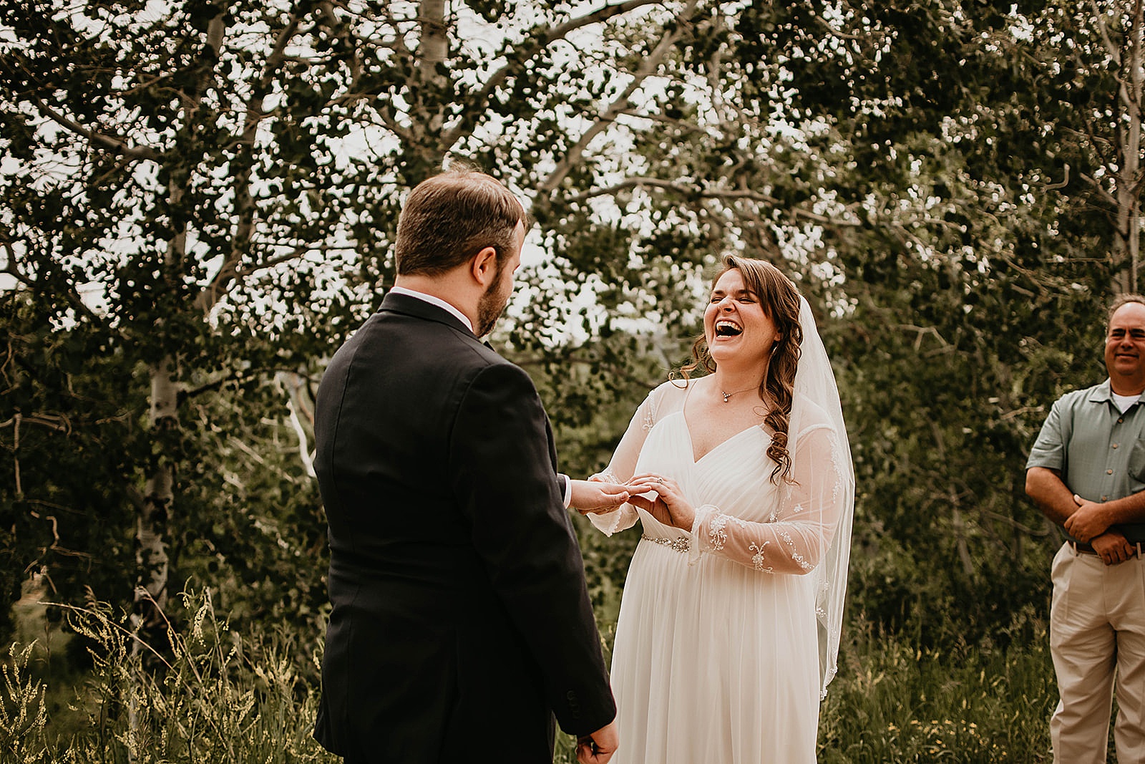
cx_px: 572
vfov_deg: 25.8
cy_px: 382
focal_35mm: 52
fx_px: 1670
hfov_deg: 37.8
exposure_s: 1/2000
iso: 100
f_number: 2.2
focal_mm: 35
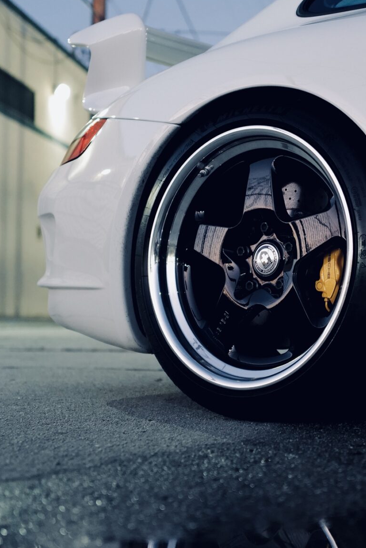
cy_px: 282
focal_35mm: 62
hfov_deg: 21.5
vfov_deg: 32.4
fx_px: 945
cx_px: 319
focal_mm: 28
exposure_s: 1/50
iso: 1000
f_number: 1.7
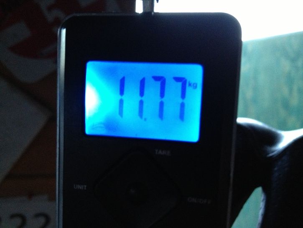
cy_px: 114
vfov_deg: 40.7
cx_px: 152
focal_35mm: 35
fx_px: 306
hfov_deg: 52.6
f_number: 2.4
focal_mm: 4.28
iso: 400
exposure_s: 1/17
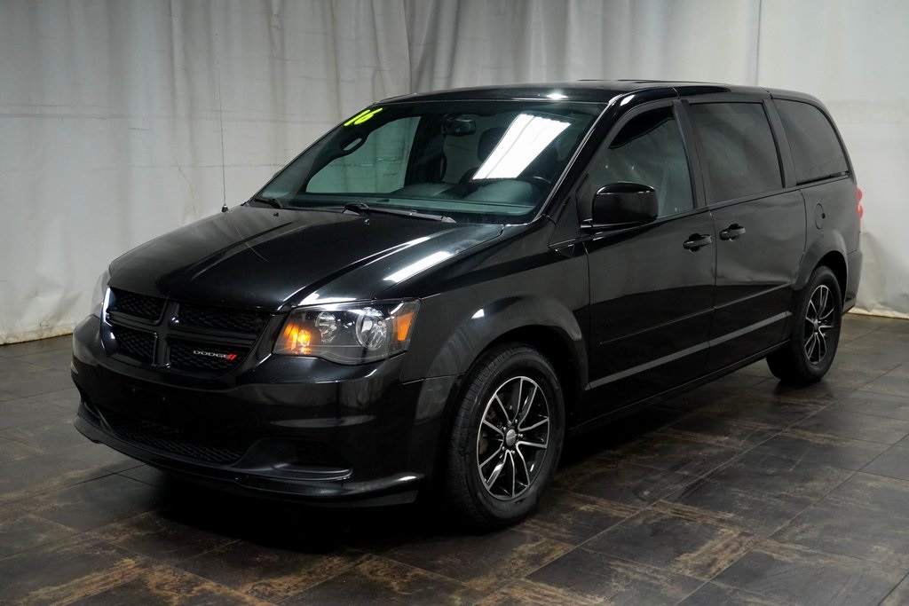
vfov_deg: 30.9
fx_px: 1098
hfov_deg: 45.0
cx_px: 454
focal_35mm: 44
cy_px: 303
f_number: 4.5
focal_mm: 29
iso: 2000
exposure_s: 1/200
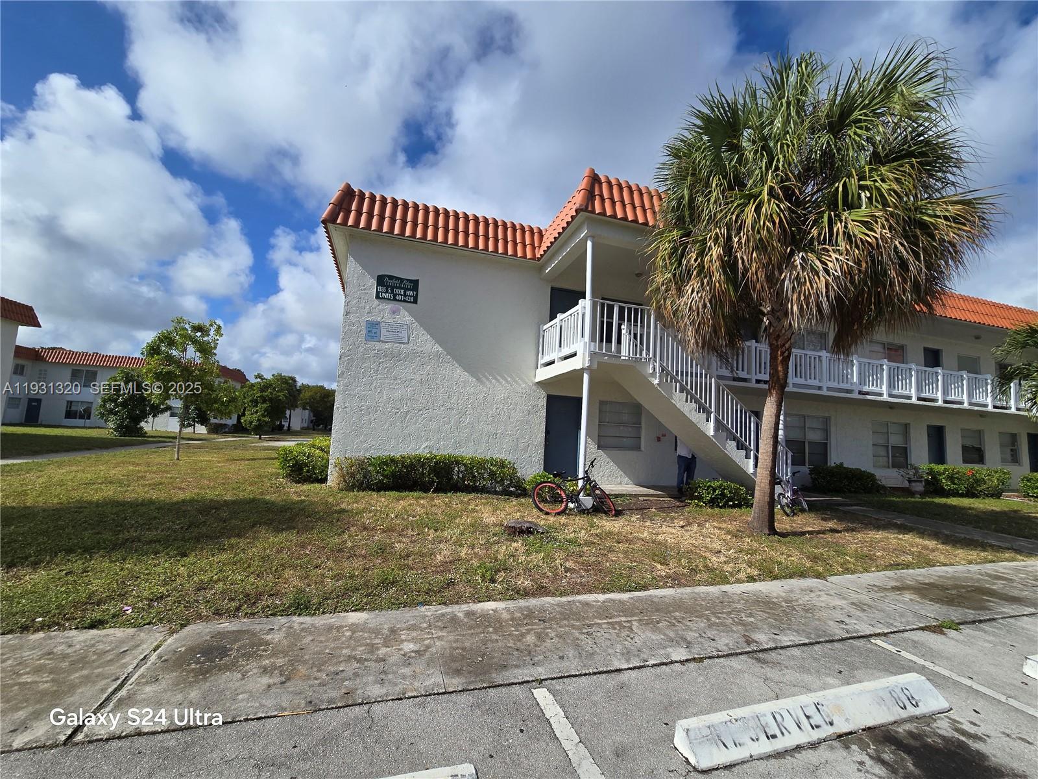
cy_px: 390
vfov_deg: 89.9
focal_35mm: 13
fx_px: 390
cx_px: 519
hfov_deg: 106.2
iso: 50
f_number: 2.2
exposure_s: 1/3798
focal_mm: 2.2
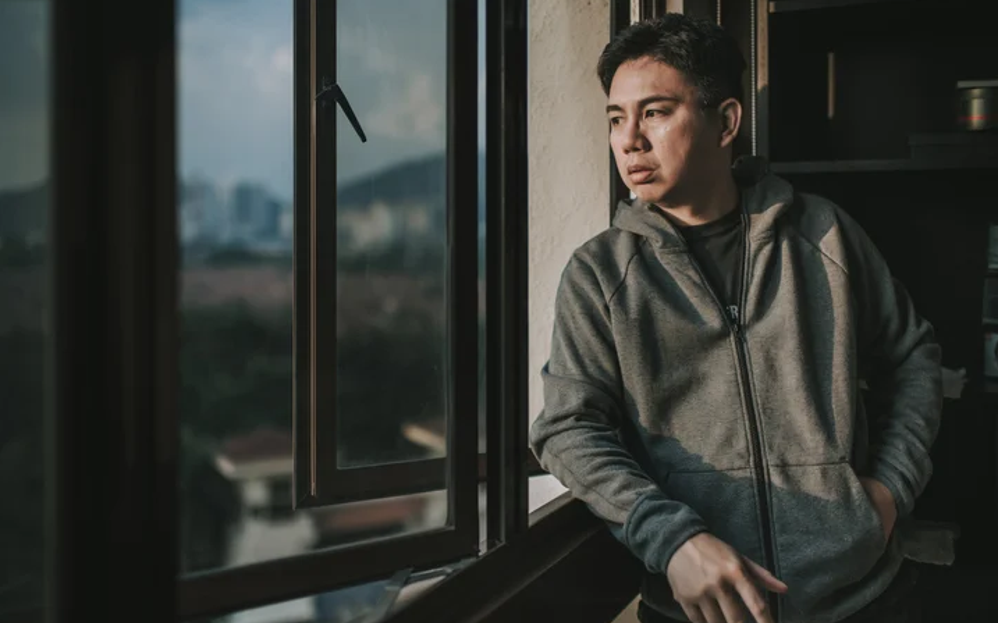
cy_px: 321
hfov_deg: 54.0
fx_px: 979
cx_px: 501
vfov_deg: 35.3
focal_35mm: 36
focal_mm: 35
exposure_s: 1/2500
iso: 500
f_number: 1.4
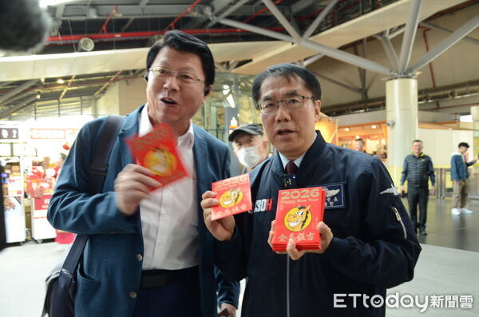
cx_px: 240
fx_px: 358
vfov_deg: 47.7
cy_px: 158
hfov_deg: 67.5
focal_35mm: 27
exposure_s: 1/25
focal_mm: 18
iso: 400
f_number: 3.5
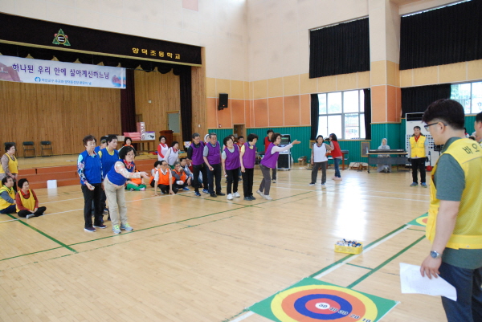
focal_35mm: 27
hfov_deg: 67.3
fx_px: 362
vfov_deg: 48.0
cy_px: 161
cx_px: 241
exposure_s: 1/80
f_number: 5.6
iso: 1600
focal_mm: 18
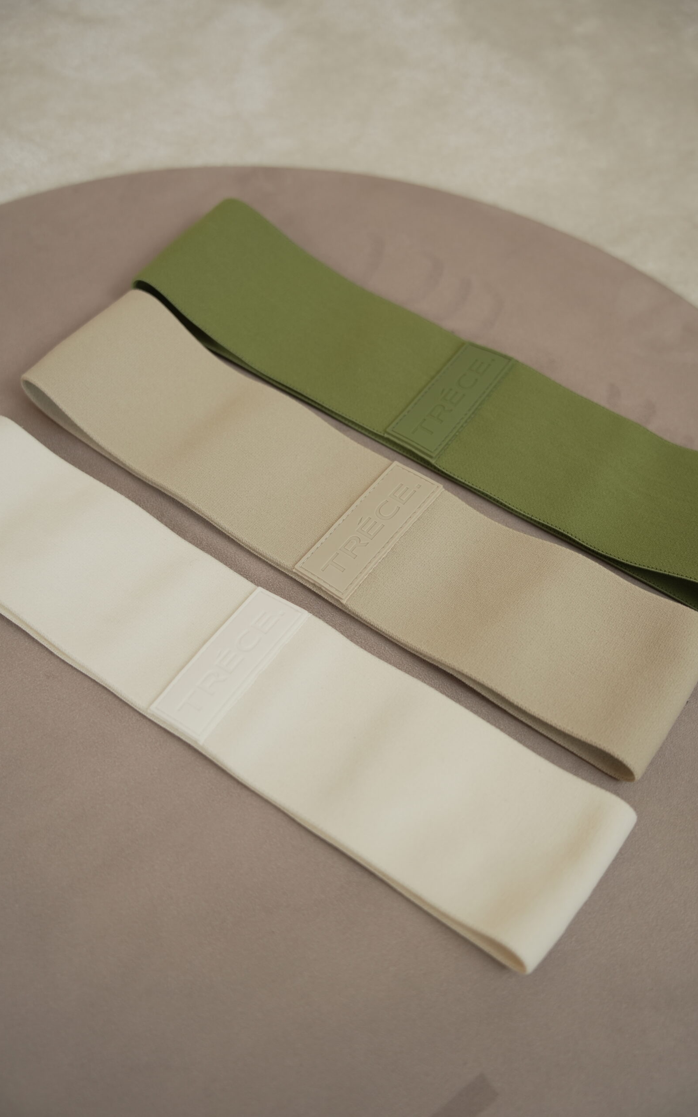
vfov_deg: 51.1
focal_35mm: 38
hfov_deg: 33.2
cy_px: 558
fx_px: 1169
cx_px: 345
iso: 500
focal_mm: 37.4
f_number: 3.2
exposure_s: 1/160
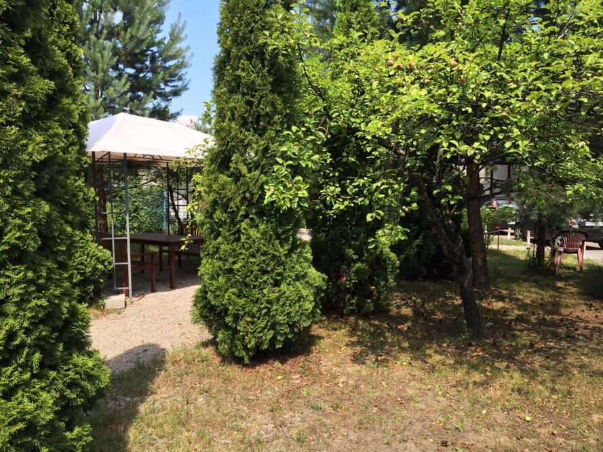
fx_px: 505
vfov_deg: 48.2
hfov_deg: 61.7
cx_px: 302
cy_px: 226
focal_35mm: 29
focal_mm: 4.15
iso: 32
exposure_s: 1/590
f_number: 2.2
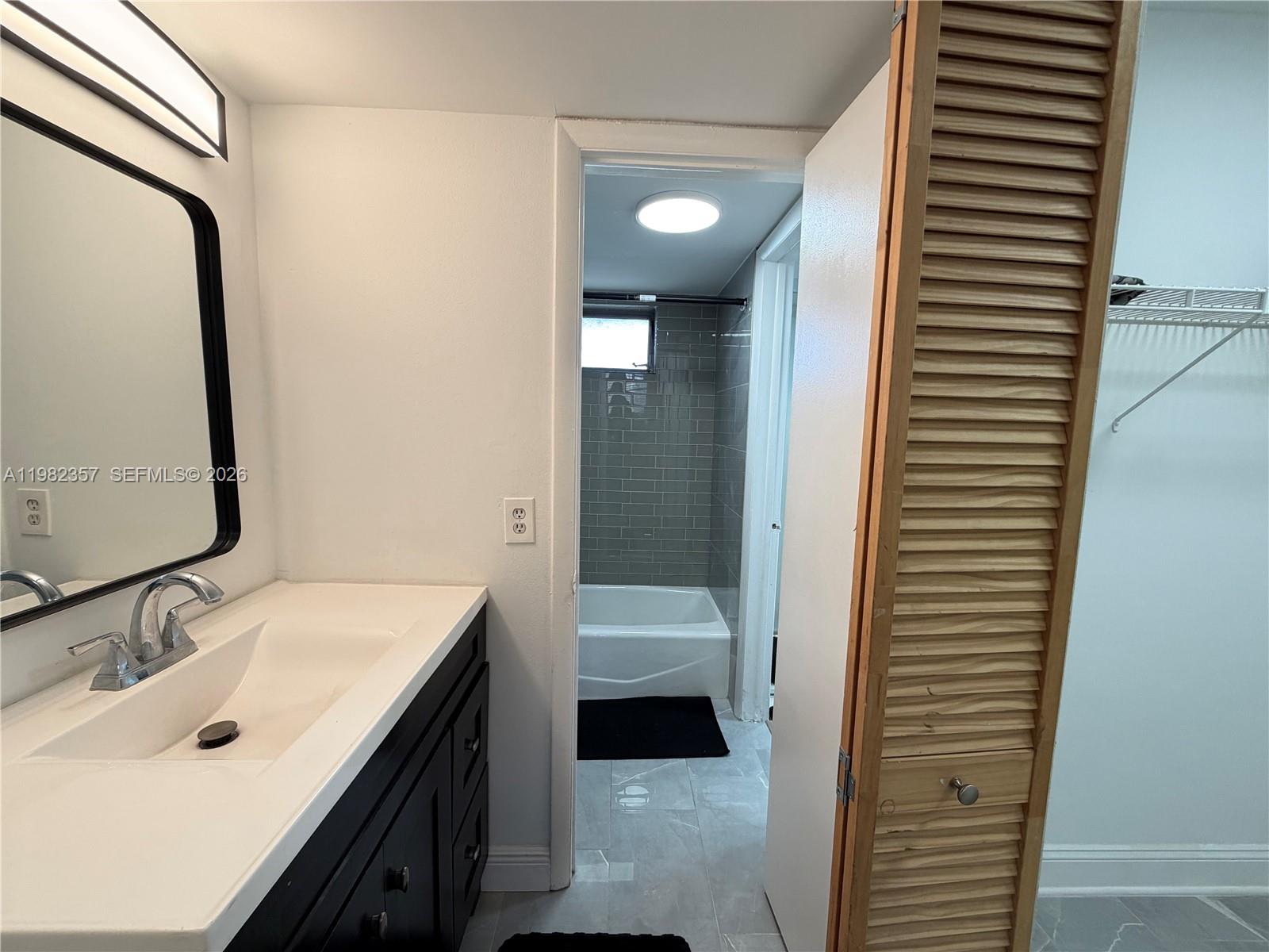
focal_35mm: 14
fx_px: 513
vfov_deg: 85.7
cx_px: 634
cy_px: 476
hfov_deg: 102.1
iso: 125
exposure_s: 1/120
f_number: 2.2
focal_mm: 2.22
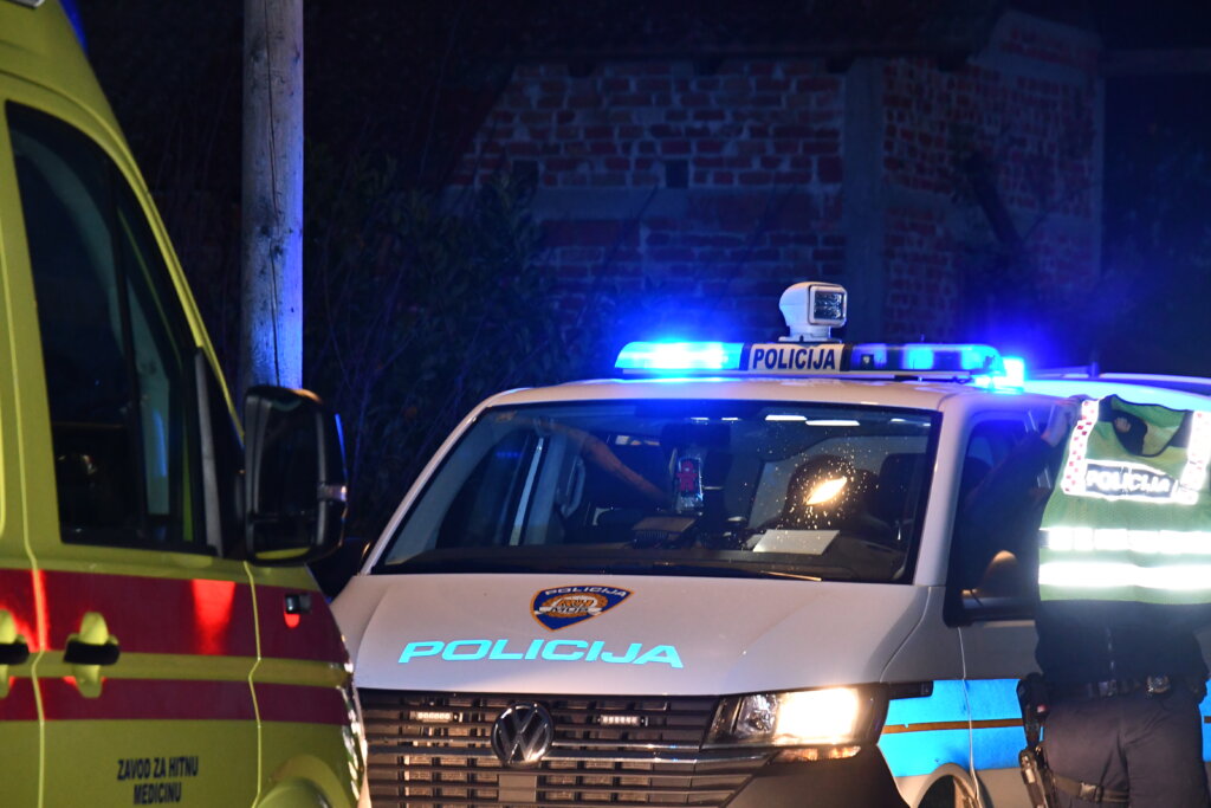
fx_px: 7300
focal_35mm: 217
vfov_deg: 6.3
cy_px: 404
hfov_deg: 9.5
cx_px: 606
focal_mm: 145
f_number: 7.1
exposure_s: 1/60
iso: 3200
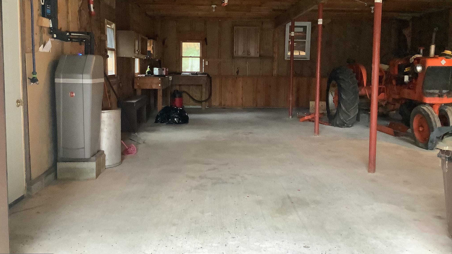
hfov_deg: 58.0
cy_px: 101
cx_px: 226
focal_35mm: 34
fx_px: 407
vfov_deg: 34.5
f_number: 2.4
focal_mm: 3.3
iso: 500
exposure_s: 1/30
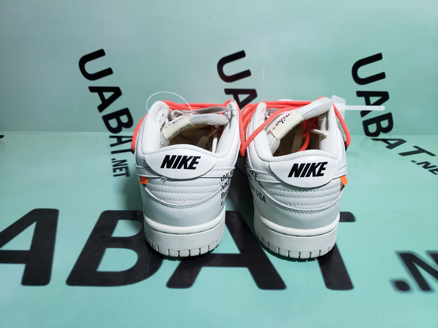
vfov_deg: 53.1
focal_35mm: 26
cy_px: 164
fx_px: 329
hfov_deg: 67.3
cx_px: 219
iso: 50
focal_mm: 4.3
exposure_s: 1/296
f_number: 1.5
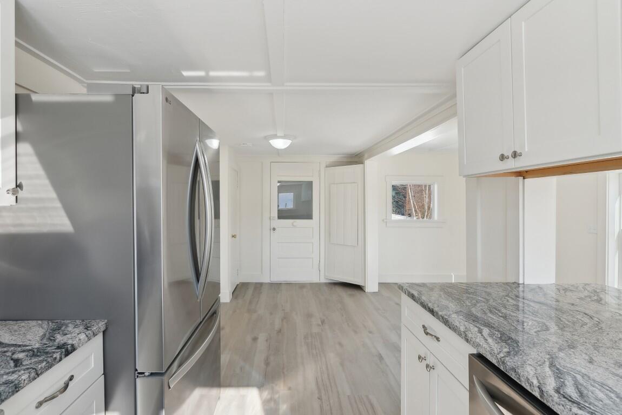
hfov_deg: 96.7
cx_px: 311
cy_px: 208
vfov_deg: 73.8
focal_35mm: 16
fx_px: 277
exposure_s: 1/100
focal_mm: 16
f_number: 7.1
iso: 320
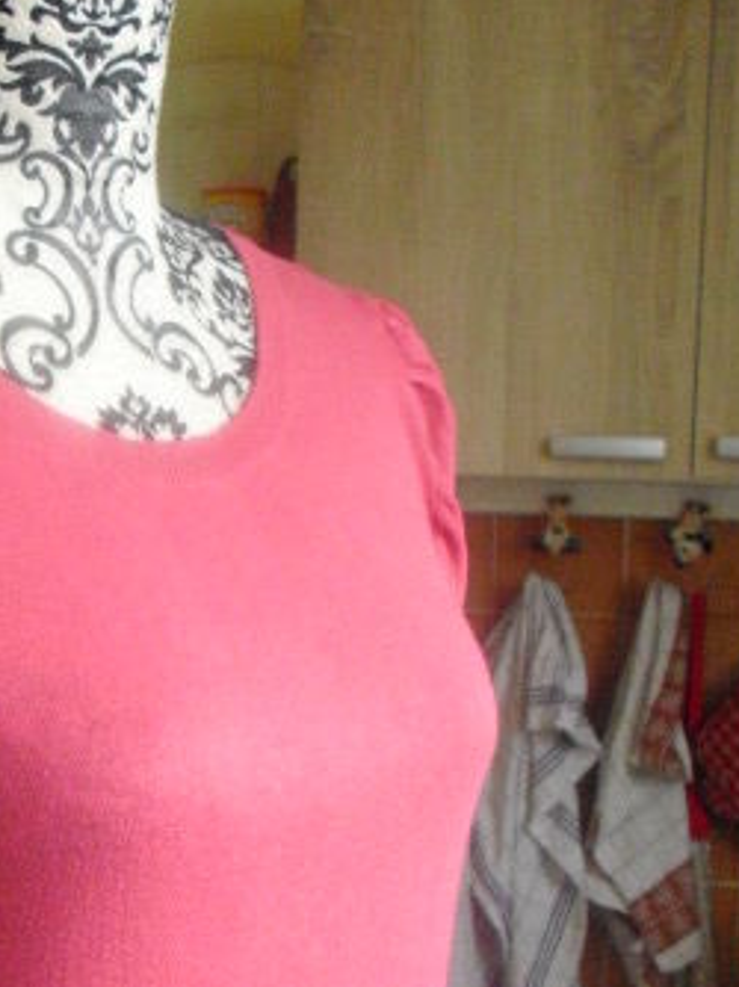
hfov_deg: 20.8
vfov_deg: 27.2
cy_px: 889
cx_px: 68
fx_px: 1967
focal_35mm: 69
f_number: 3.1
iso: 800
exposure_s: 1/100
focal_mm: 6.3
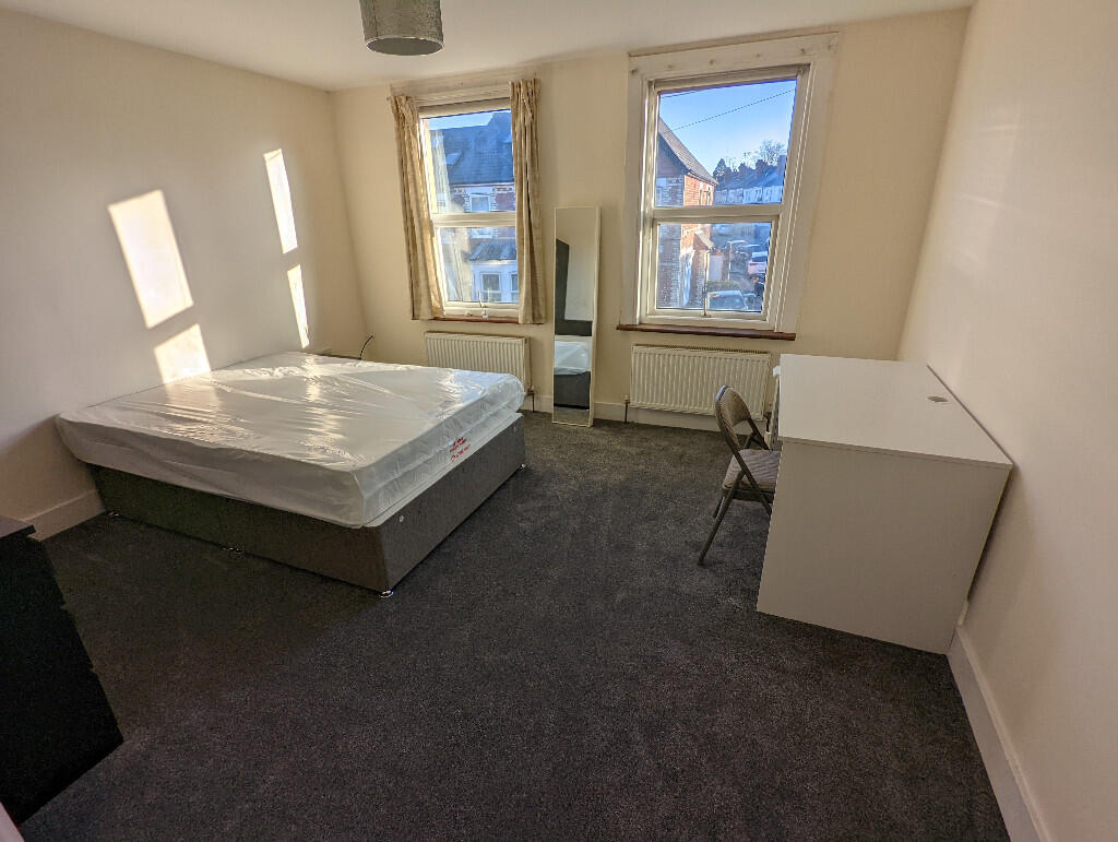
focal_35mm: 16
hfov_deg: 94.4
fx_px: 517
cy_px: 421
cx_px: 559
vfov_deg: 78.2
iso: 35
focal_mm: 2.35
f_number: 2.2
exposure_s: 1/367
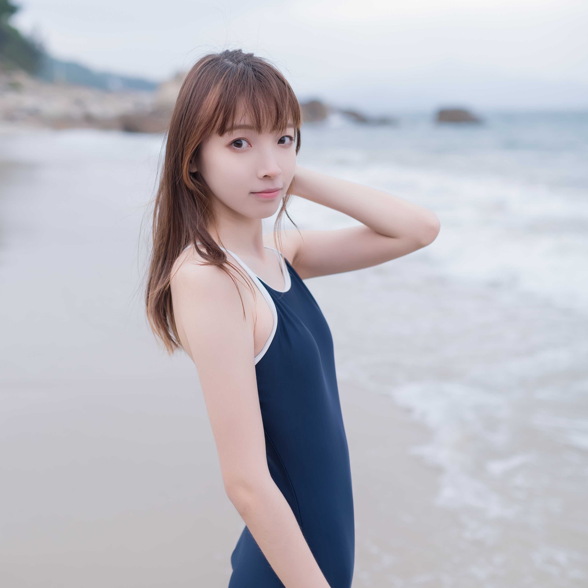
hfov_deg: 32.7
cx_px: 247
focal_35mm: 52
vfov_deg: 32.8
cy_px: 272
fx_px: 999
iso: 160
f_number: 2
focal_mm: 35
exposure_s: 1/800
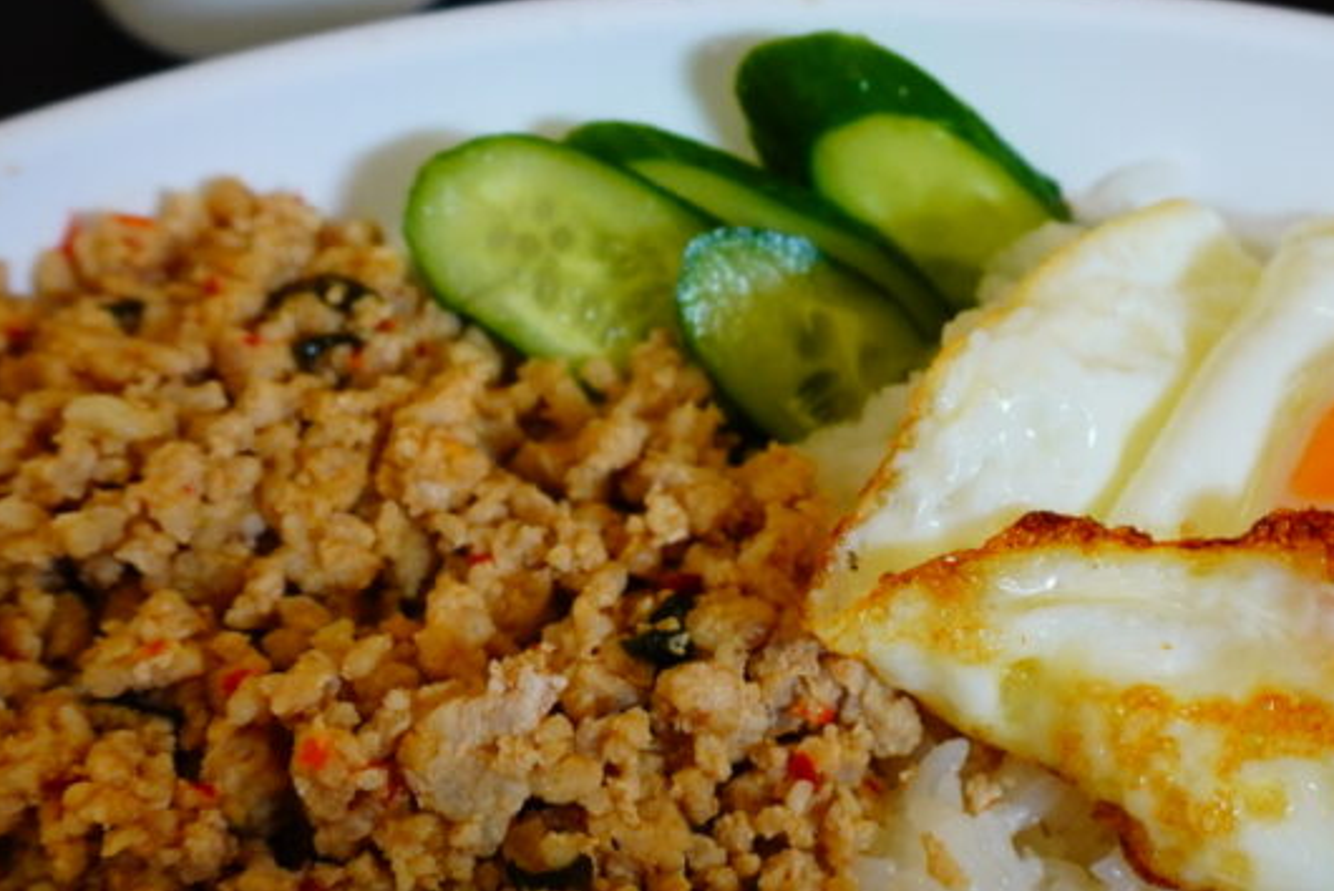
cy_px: 537
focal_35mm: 58
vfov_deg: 23.4
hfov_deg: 34.2
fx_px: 2150
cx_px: 878
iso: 400
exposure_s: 1/40
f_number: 4
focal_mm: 16
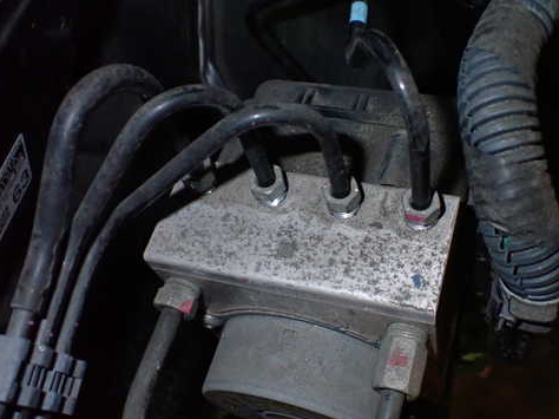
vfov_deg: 37.7
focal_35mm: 38
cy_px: 228
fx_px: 613
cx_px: 338
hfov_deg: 48.7
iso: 800
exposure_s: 1/30
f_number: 6.3
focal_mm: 5.4
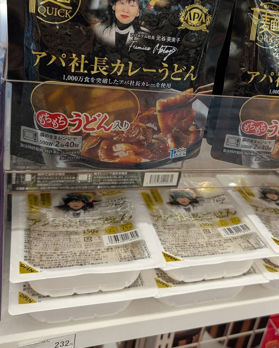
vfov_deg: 48.6
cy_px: 128
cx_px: 170
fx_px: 382
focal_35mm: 37
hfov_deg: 39.9
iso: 96
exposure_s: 1/100
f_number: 1.68
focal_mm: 6.9
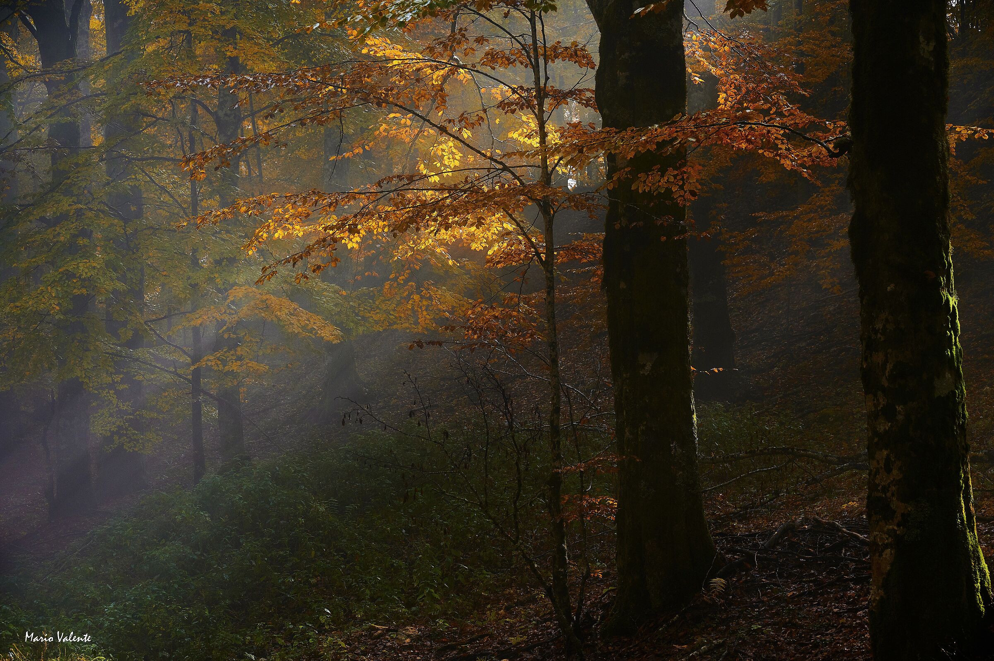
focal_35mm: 110
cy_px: 330
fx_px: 3035
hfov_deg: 18.6
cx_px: 497
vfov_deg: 12.4
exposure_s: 1/160
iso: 400
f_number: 9
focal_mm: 110
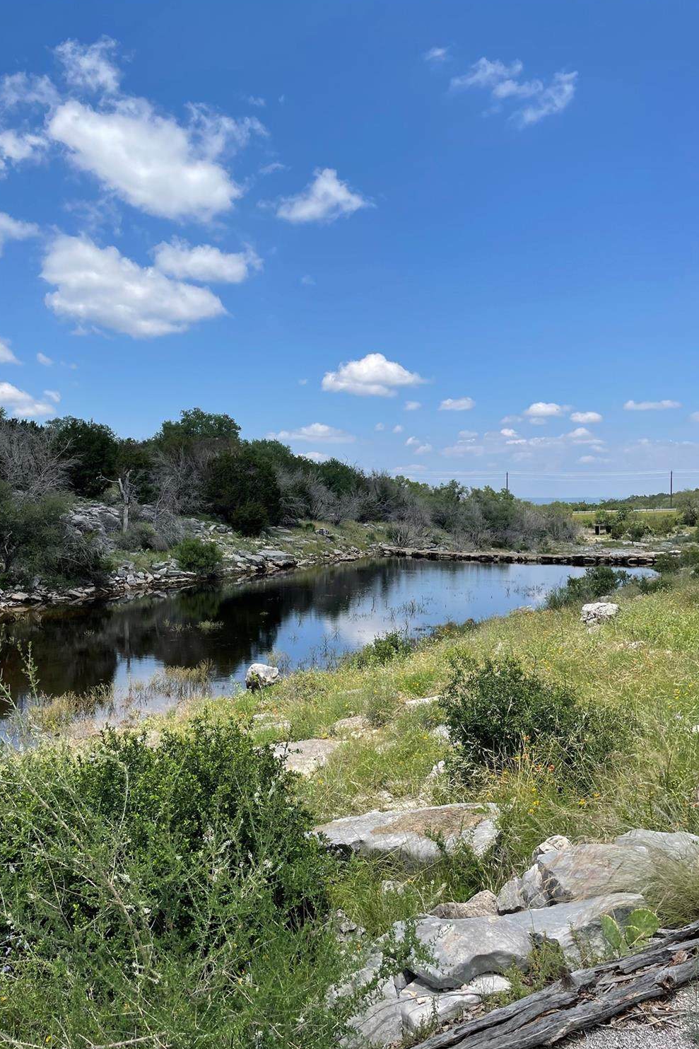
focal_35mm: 28
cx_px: 329
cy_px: 535
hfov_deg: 46.4
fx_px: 815
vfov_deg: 65.5
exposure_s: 1/3401
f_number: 1.6
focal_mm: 4.2
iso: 32
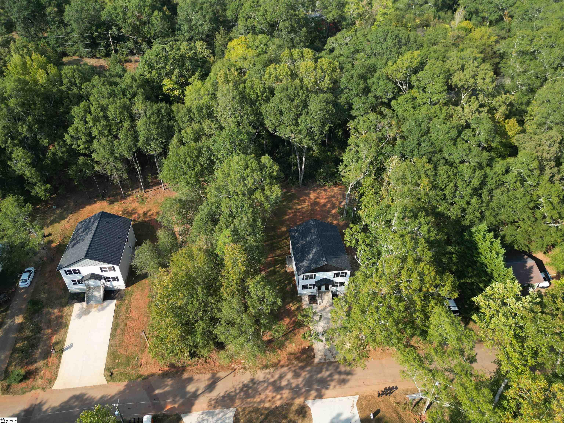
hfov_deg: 71.6
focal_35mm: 24
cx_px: 282
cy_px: 212
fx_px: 391
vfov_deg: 56.8
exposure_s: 1/90
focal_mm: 6.72
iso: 120
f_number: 1.7
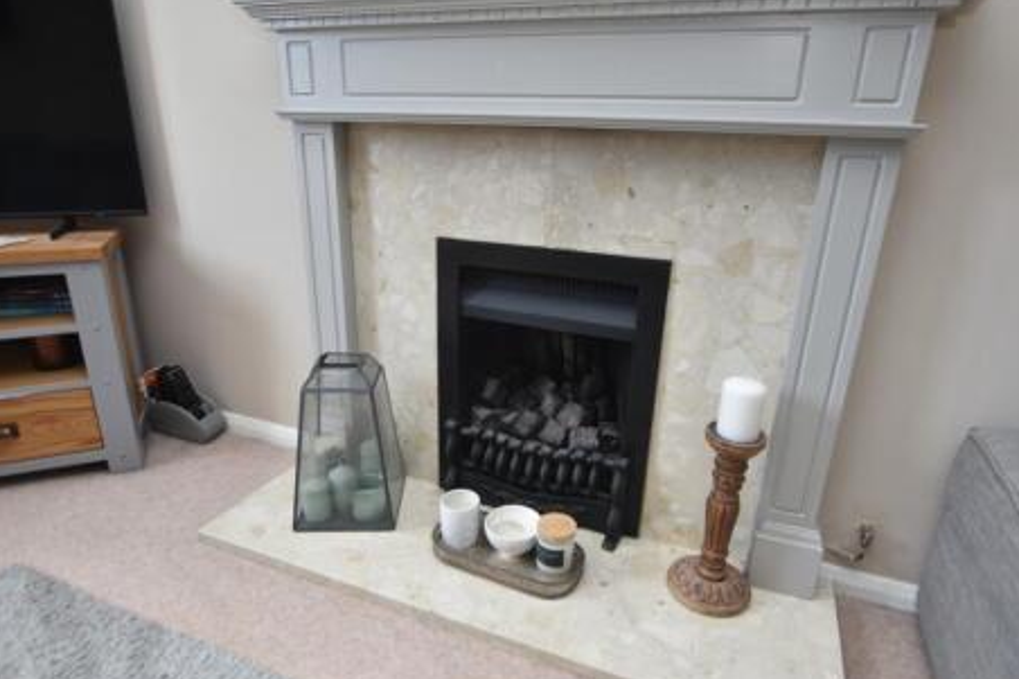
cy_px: 346
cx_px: 519
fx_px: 581
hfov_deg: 82.5
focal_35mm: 21
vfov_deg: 60.6
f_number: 3.5
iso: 140
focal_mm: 13
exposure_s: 1/20
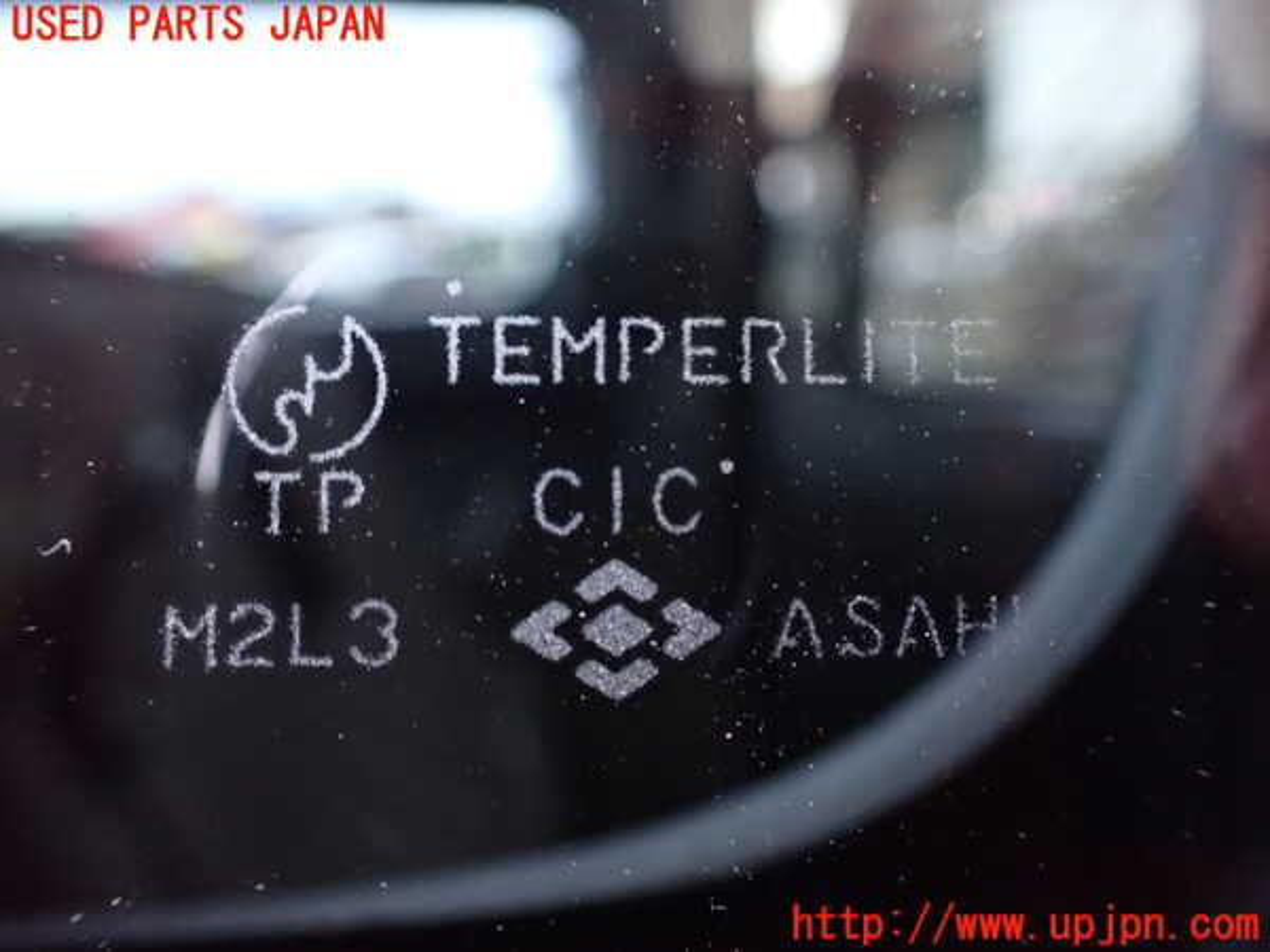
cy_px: 476
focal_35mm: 30
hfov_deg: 60.0
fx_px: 1101
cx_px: 635
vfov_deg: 46.8
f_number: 2.3
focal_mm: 5.4
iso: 1250
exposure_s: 1/30
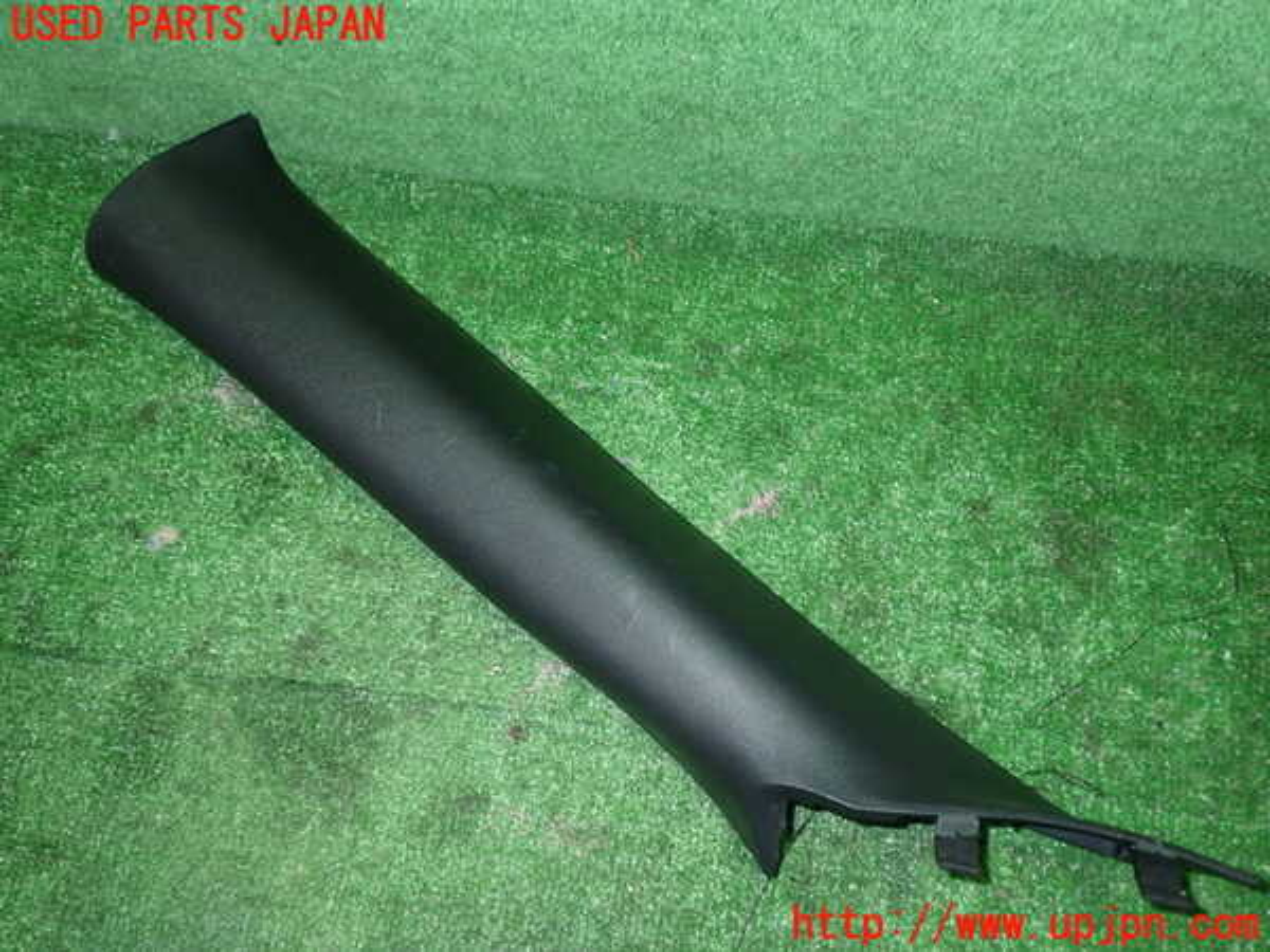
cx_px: 635
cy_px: 476
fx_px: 1174
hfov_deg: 56.8
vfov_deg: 44.2
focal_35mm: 32
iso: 200
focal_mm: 5.79
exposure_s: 1/30
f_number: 2.4
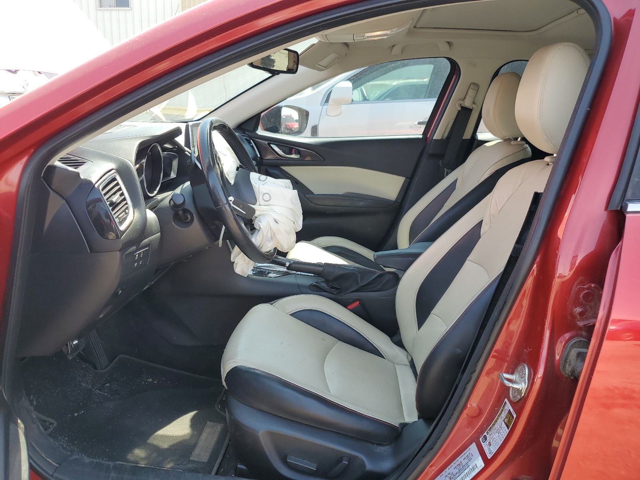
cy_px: 240
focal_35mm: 26
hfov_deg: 67.3
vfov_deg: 53.1
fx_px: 481
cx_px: 320
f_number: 1.5
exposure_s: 1/435
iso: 50
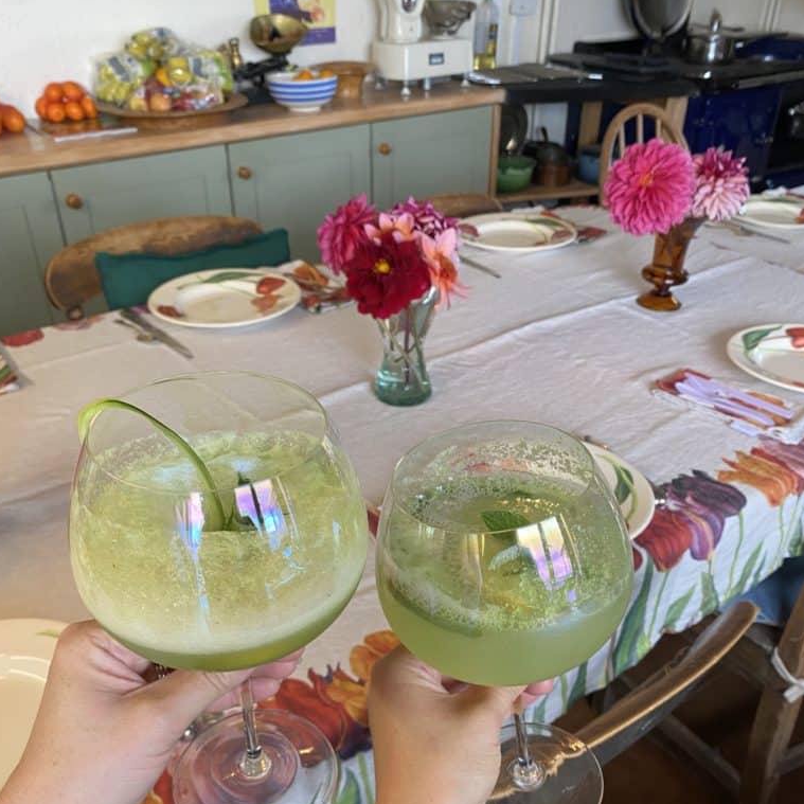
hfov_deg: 52.5
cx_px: 400
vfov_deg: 51.7
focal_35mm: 31
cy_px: 522
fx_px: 815
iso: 125
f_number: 1.8
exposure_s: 1/66
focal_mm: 4.25
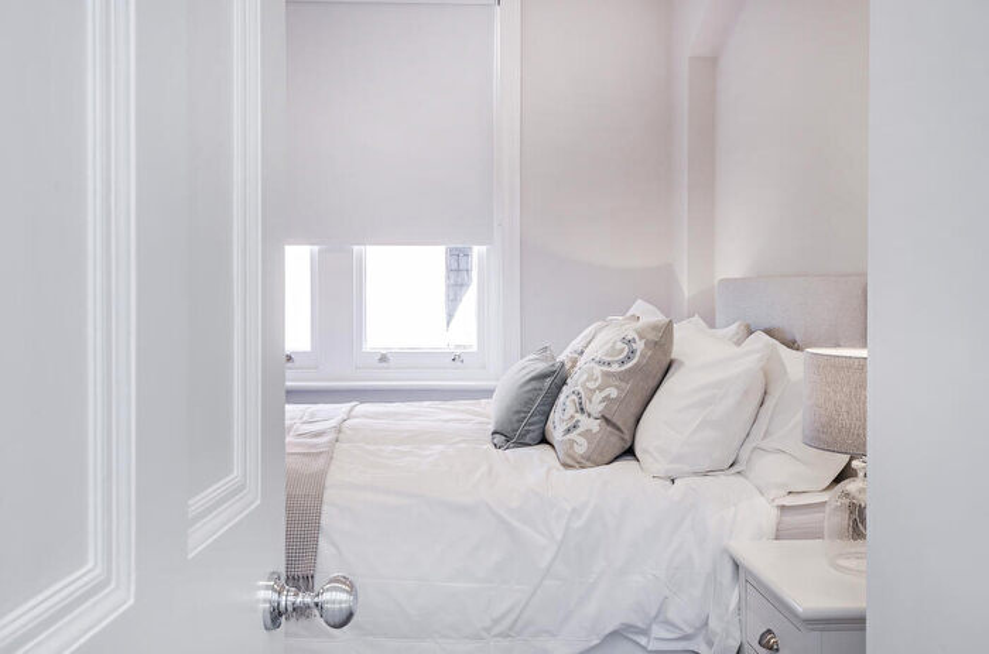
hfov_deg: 53.2
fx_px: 987
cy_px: 327
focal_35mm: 36
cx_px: 494
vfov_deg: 36.7
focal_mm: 24
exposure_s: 1/4
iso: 200
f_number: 13
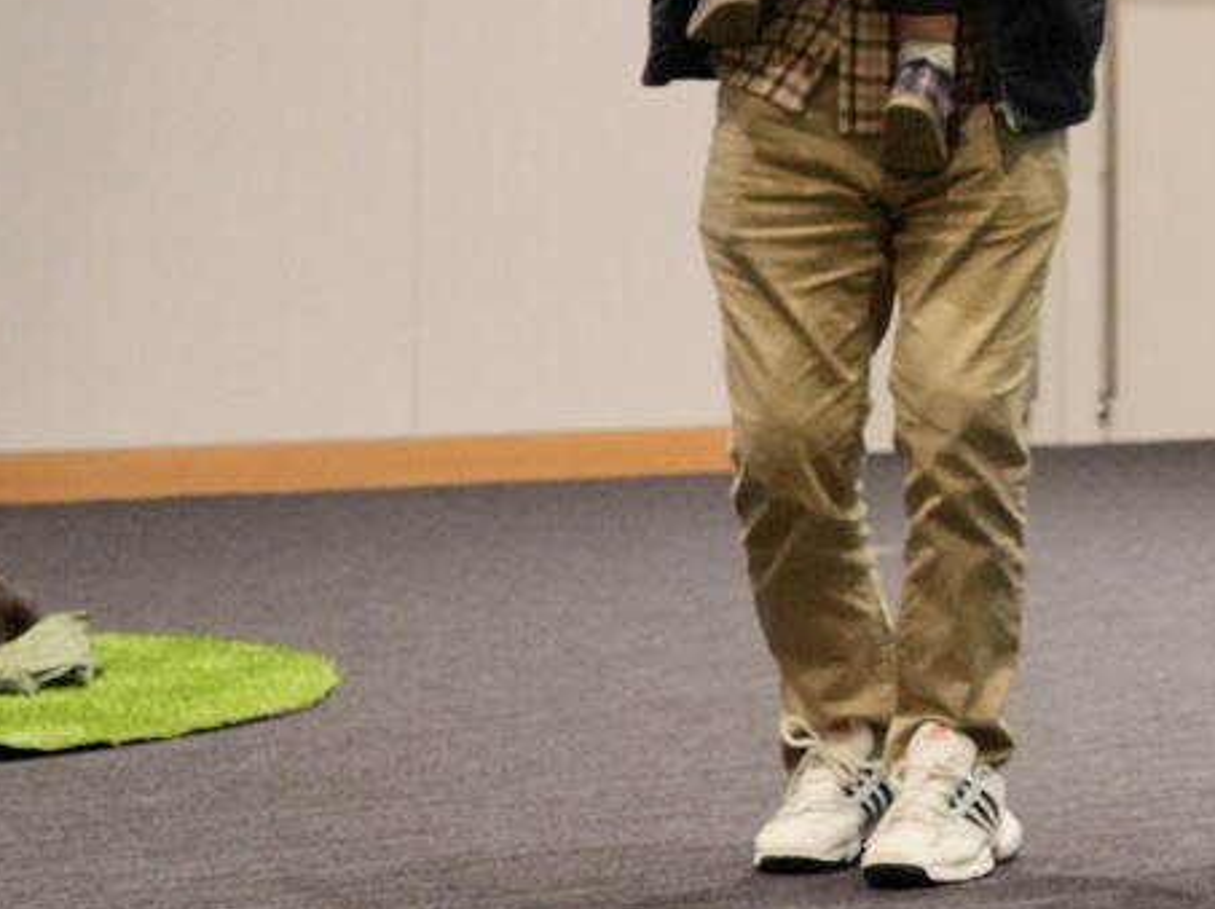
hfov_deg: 13.4
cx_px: 2103
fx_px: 4700
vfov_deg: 11.0
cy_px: 32
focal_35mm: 134
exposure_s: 1/160
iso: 2000
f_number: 4.5
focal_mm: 39
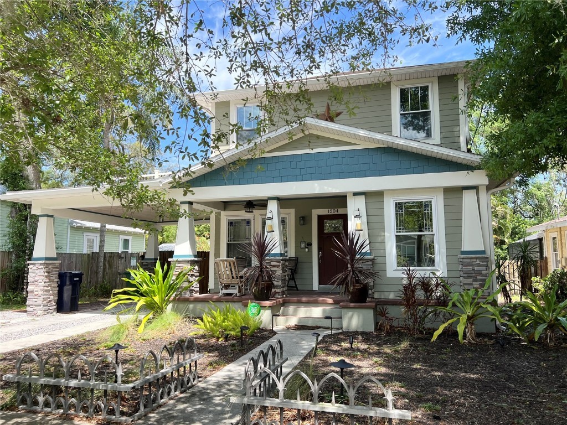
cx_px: 284
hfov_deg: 67.3
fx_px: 426
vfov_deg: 53.1
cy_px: 212
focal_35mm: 26
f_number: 1.5
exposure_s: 1/1224
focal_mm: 5.7
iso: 50
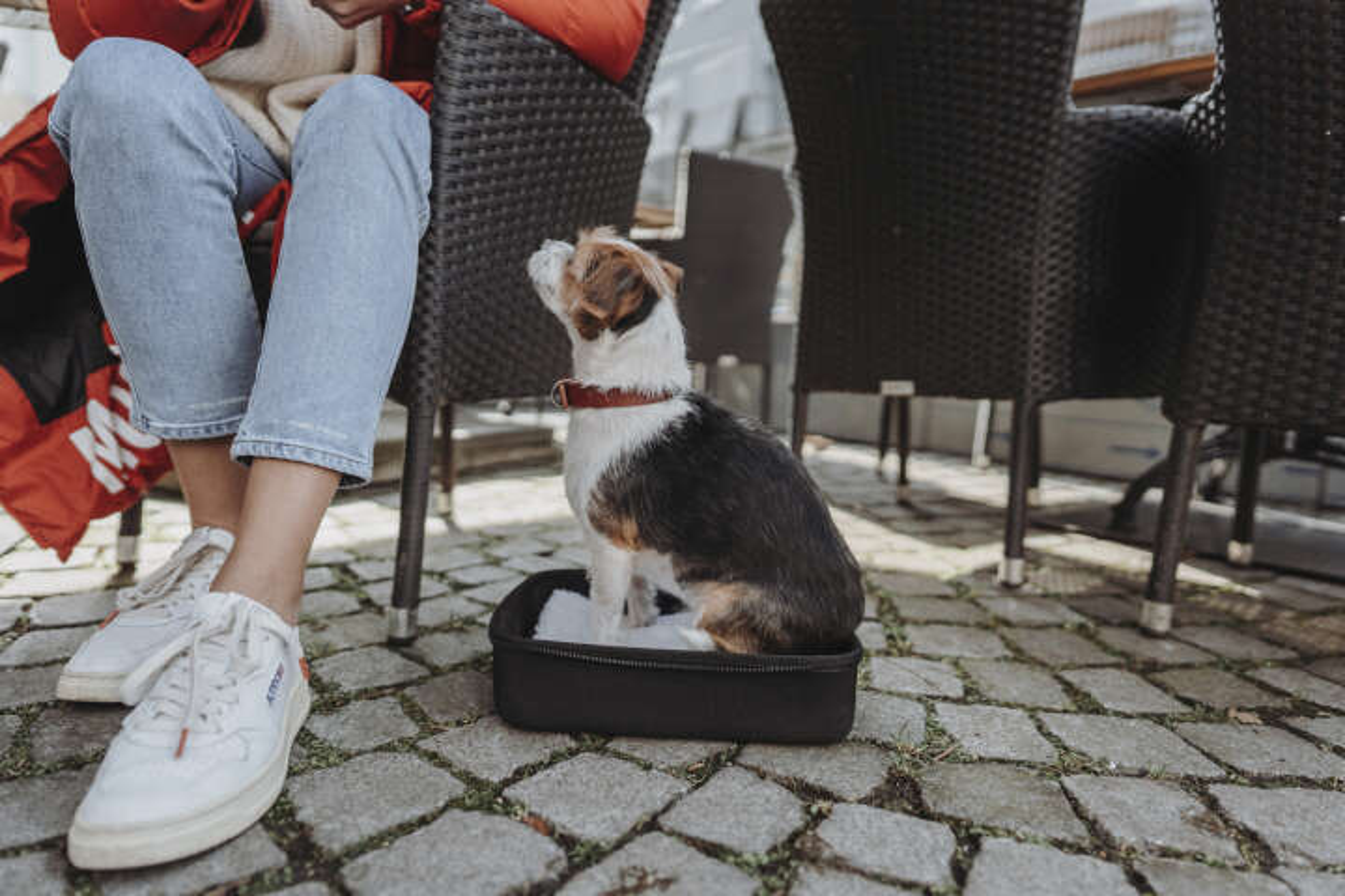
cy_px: 448
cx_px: 672
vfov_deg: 53.1
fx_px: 897
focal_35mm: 24
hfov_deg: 73.7
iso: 640
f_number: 1.8
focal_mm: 24
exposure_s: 1/4000
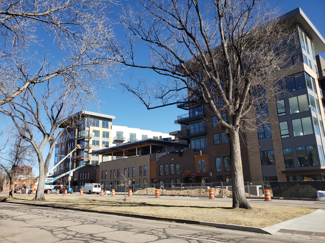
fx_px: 244
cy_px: 122
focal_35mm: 26
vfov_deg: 53.1
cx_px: 162
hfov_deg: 67.3
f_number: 2.4
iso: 50
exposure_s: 1/1002
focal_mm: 4.3
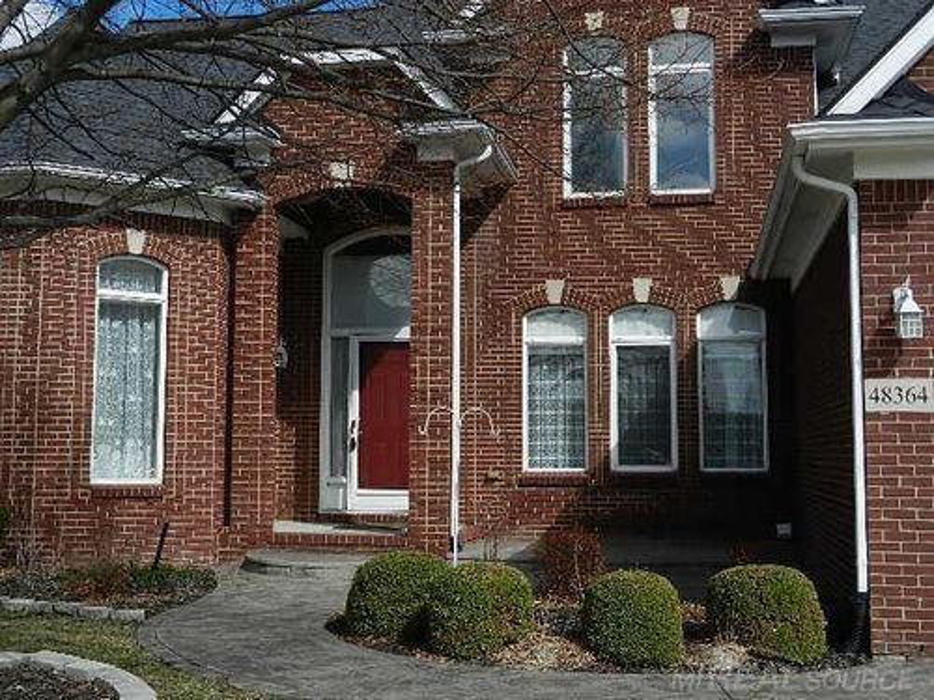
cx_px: 467
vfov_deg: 32.2
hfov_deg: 42.1
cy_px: 350
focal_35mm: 45
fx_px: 1214
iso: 160
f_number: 4.2
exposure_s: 1/1600
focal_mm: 8.2
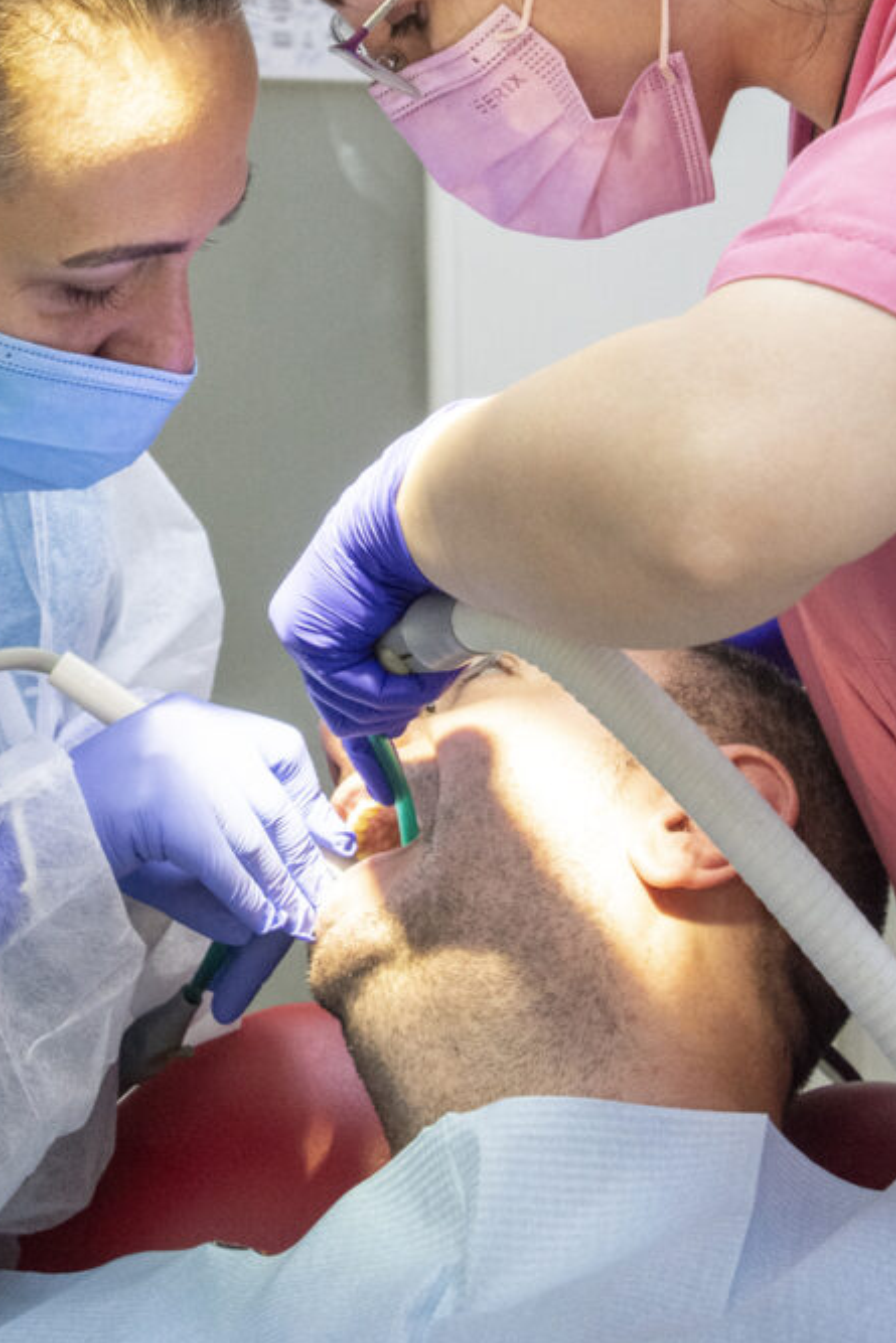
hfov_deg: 12.0
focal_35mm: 114
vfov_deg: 17.8
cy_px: 332
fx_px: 4253
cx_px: 294
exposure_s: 1/200
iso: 2500
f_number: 6.3
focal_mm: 44
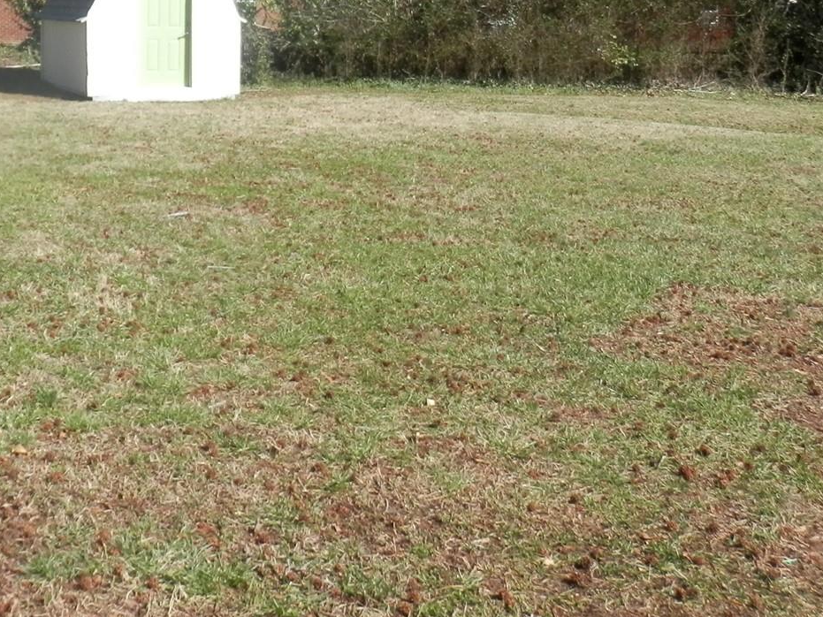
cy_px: 41
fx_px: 1307
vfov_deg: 25.6
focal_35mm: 55
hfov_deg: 34.2
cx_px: 207
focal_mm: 4.5
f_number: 3
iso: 80
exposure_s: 1/800
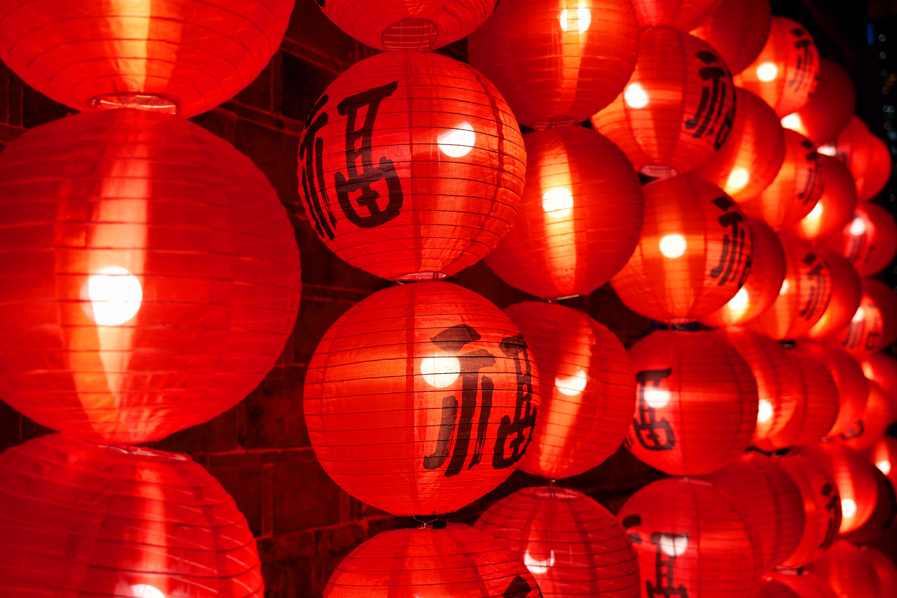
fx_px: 1046
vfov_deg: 31.9
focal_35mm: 42
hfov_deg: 46.4
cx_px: 448
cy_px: 299
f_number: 4.9
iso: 200
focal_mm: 42
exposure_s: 1/60.2
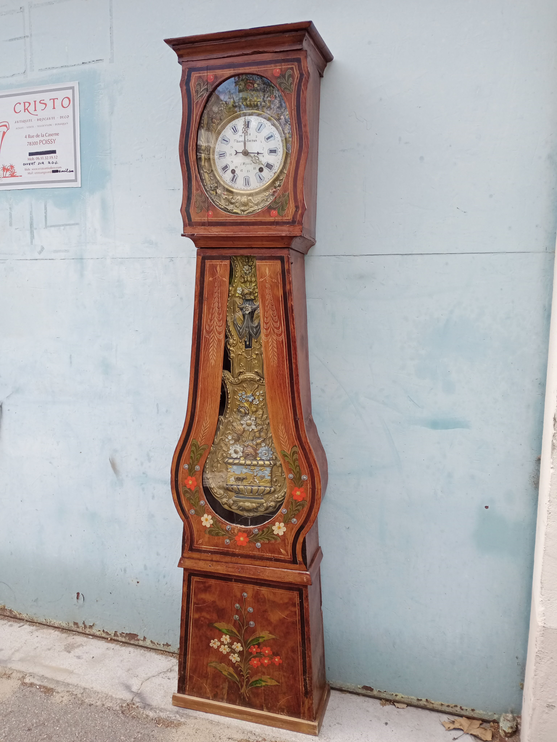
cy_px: 371
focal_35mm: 28
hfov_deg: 49.7
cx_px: 278
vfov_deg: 63.4
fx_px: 601
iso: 111
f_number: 1.8
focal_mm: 4.05
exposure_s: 1/208
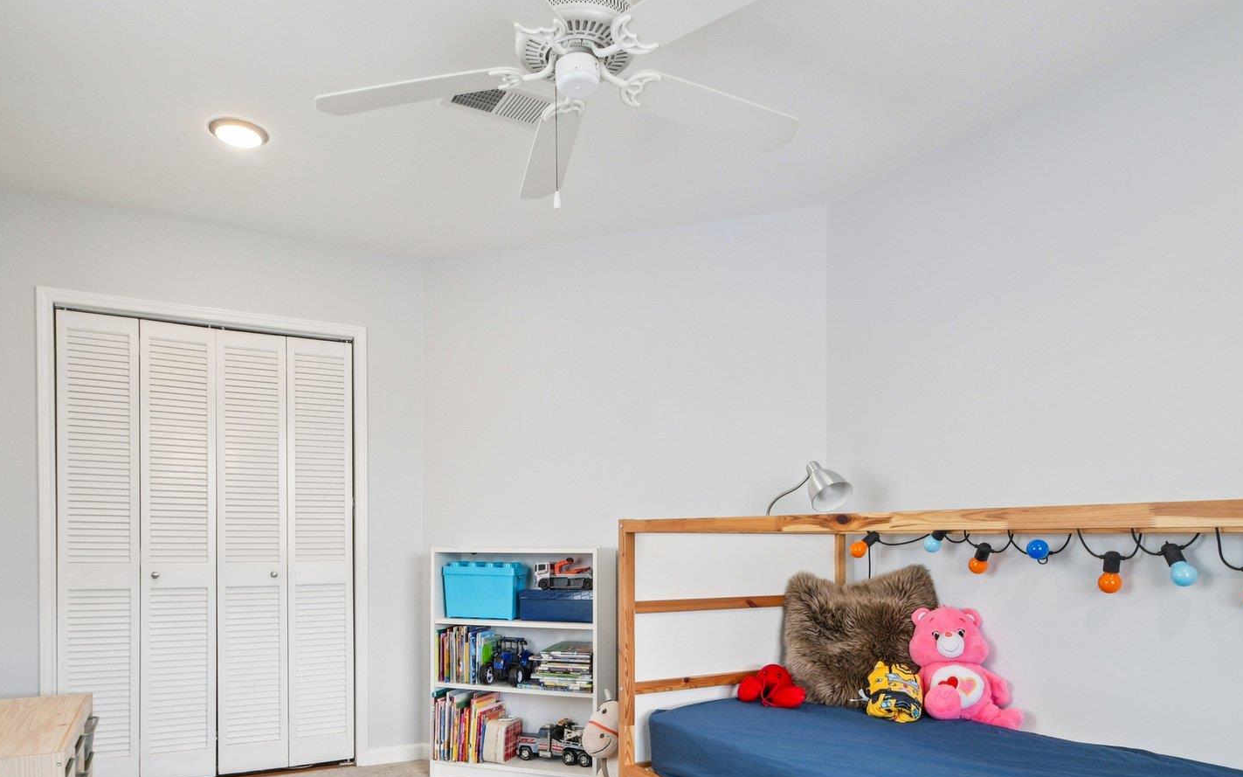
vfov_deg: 54.1
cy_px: 511
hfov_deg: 79.5
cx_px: 568
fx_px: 745
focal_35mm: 22
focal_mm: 10
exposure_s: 1/13
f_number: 8
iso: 400
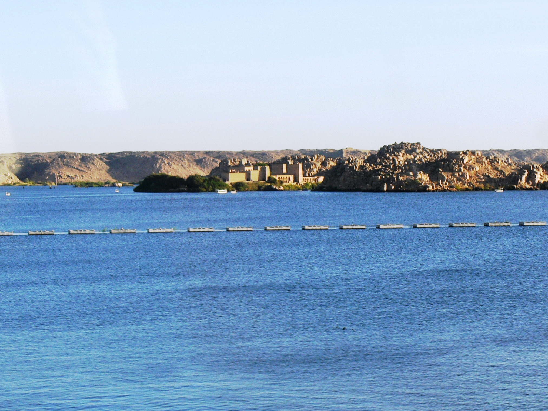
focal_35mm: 100
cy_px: 205
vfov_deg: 14.8
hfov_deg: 19.6
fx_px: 1583
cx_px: 273
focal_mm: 13.9
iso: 80
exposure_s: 1/100
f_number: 5.6
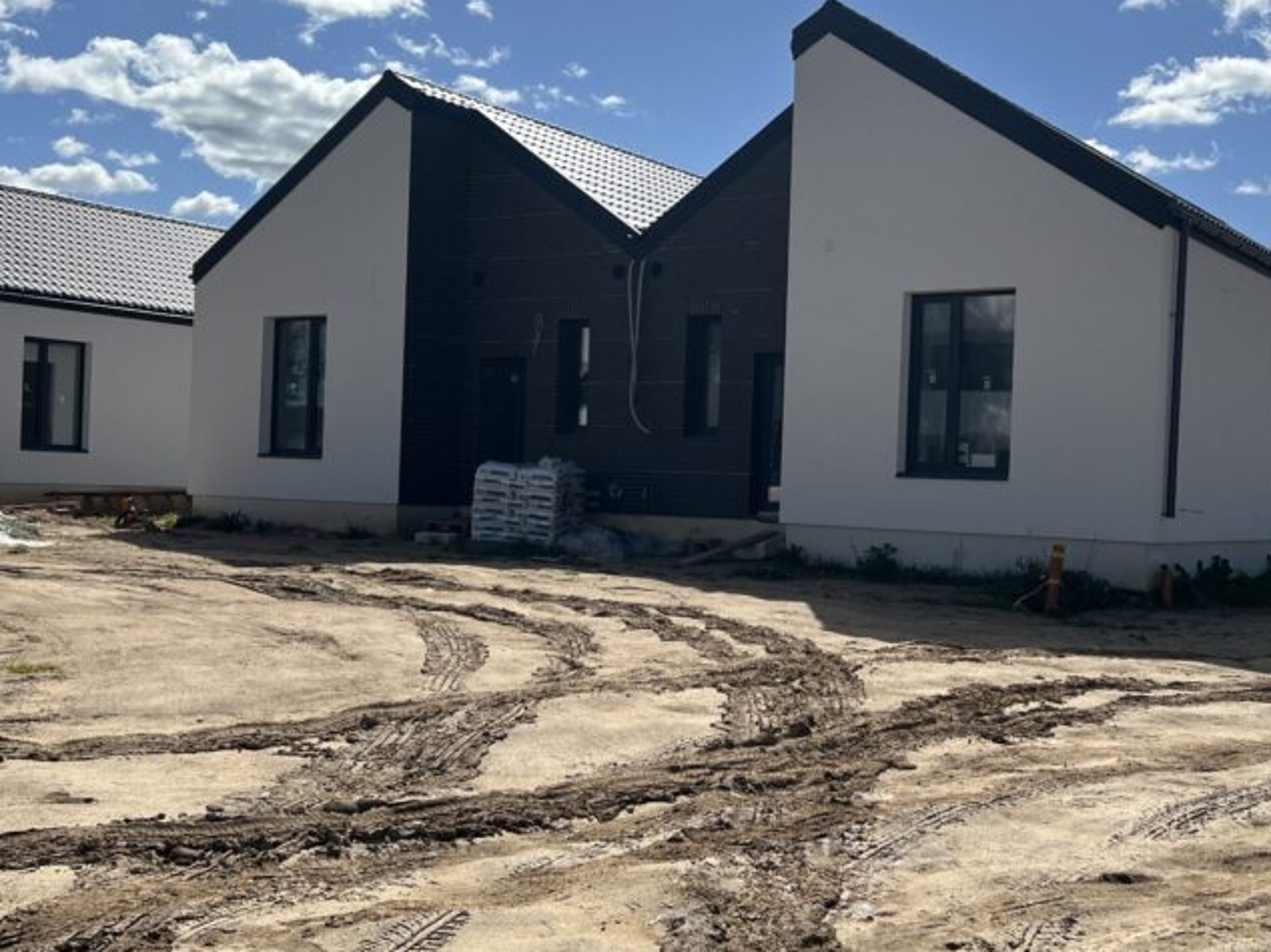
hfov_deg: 44.5
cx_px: 770
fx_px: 1542
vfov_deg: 34.3
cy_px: 477
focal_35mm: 42
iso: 50
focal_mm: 5.7
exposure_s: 1/6993
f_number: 1.5
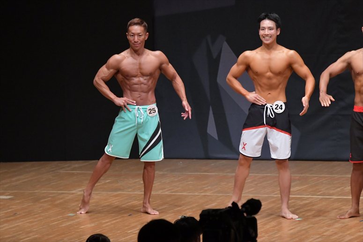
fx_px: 2872
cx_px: 182
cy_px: 121
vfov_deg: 4.8
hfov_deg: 7.2
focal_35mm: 285
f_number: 5.6
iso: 6400
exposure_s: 1/400
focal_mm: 190
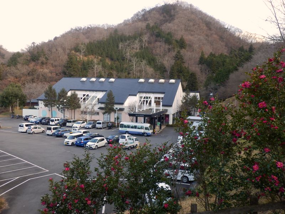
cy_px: 107
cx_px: 142
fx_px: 305
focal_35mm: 37
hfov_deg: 50.1
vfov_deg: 38.7
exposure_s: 1/50
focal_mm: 6.6
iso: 80
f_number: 3.9
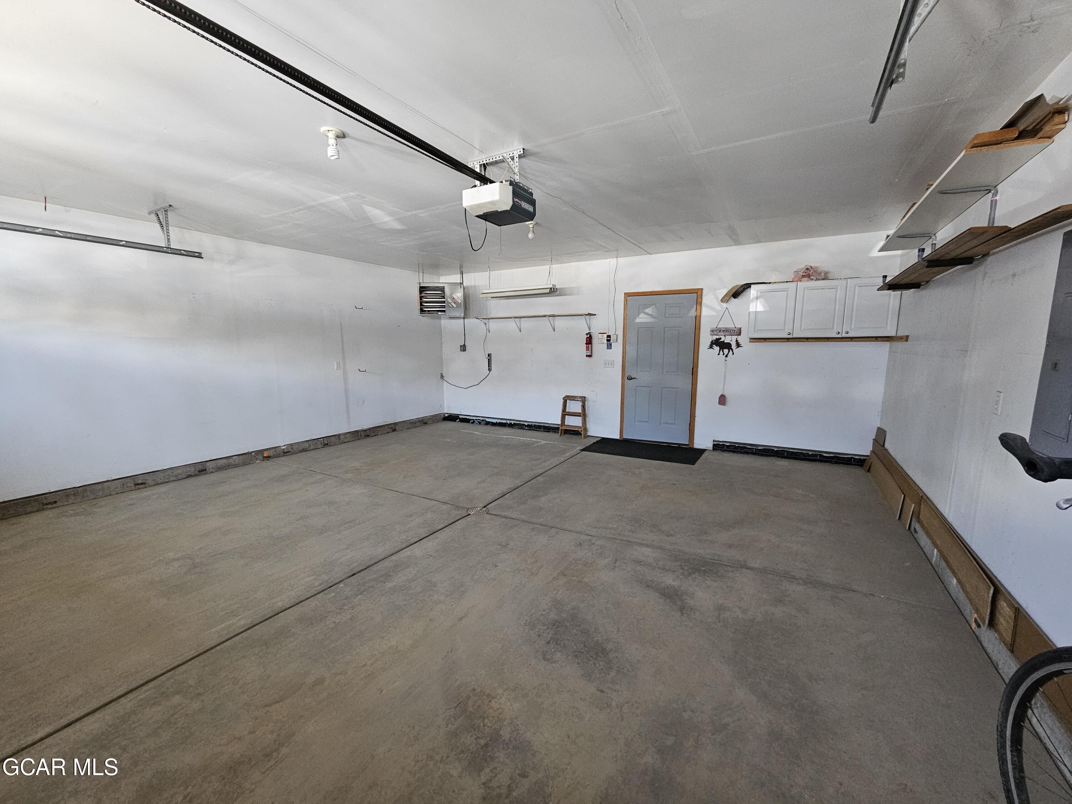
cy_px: 402
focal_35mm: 13
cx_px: 536
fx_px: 403
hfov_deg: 106.2
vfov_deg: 89.9
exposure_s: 1/30
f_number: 2.2
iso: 500
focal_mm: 2.2
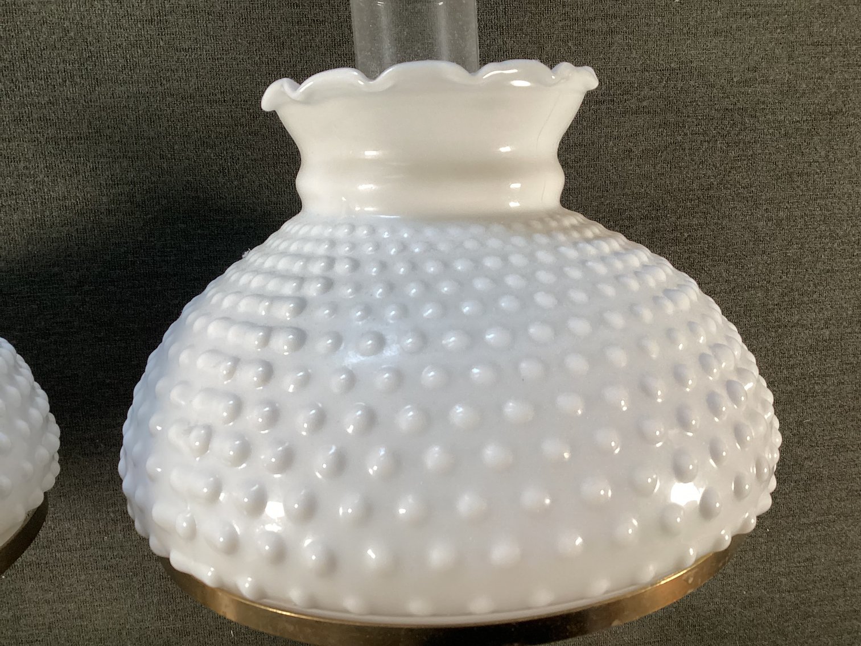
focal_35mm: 31
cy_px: 323
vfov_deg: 45.4
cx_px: 430
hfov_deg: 58.3
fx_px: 771
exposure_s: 1/120
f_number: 2.4
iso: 64
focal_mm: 3.3
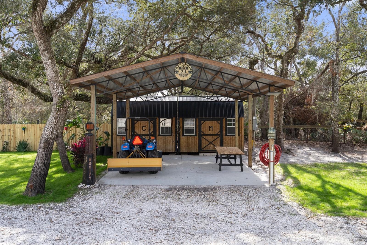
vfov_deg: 42.3
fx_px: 316
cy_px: 122
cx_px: 184
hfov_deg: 60.3
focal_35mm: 31
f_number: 8
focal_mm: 31
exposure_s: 1/20
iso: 320
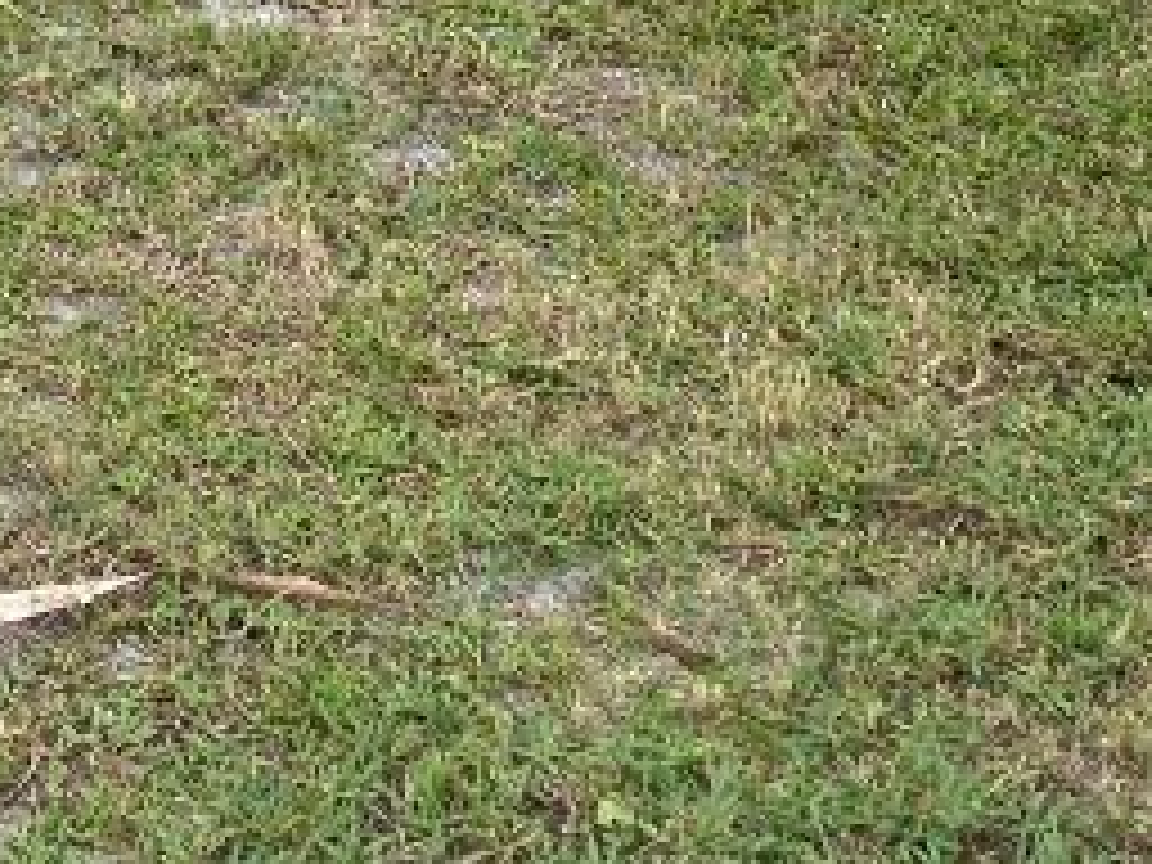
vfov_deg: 12.6
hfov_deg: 18.4
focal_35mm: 104
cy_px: -824
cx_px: -22
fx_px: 3461
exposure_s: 1/493
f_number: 1.8
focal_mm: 4.25
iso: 32
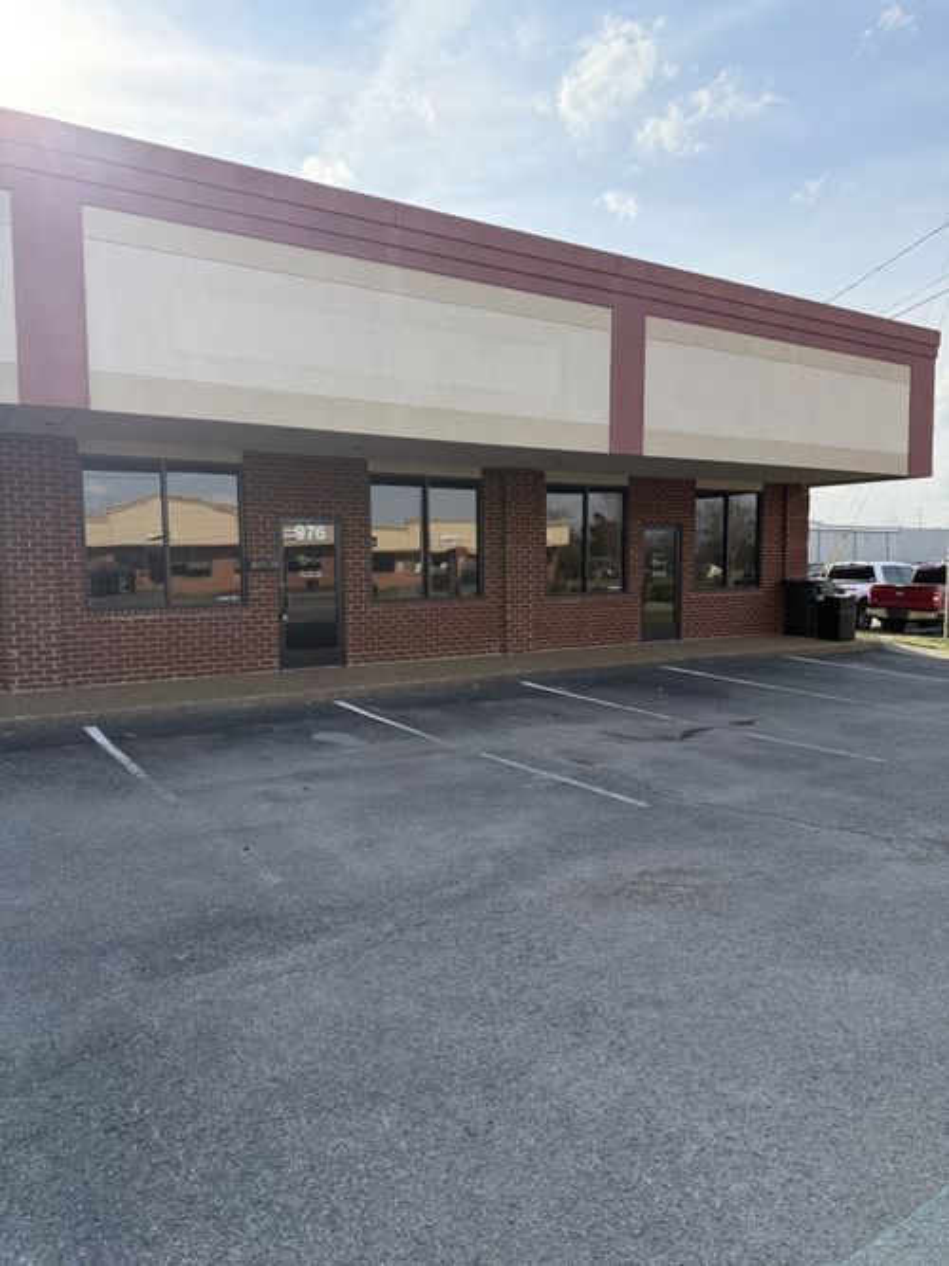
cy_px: 633
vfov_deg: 71.6
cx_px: 474
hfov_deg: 56.8
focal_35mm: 24
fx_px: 878
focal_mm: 6.76
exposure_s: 1/2445
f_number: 1.78
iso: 100
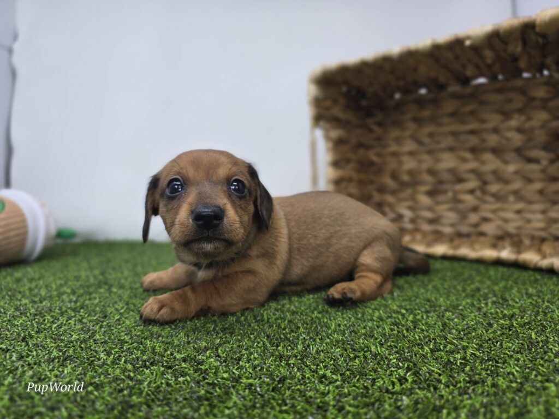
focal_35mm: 23
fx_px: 371
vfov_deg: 58.9
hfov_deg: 73.9
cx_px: 280
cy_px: 210
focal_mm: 6.3
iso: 50
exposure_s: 1/120
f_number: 1.7
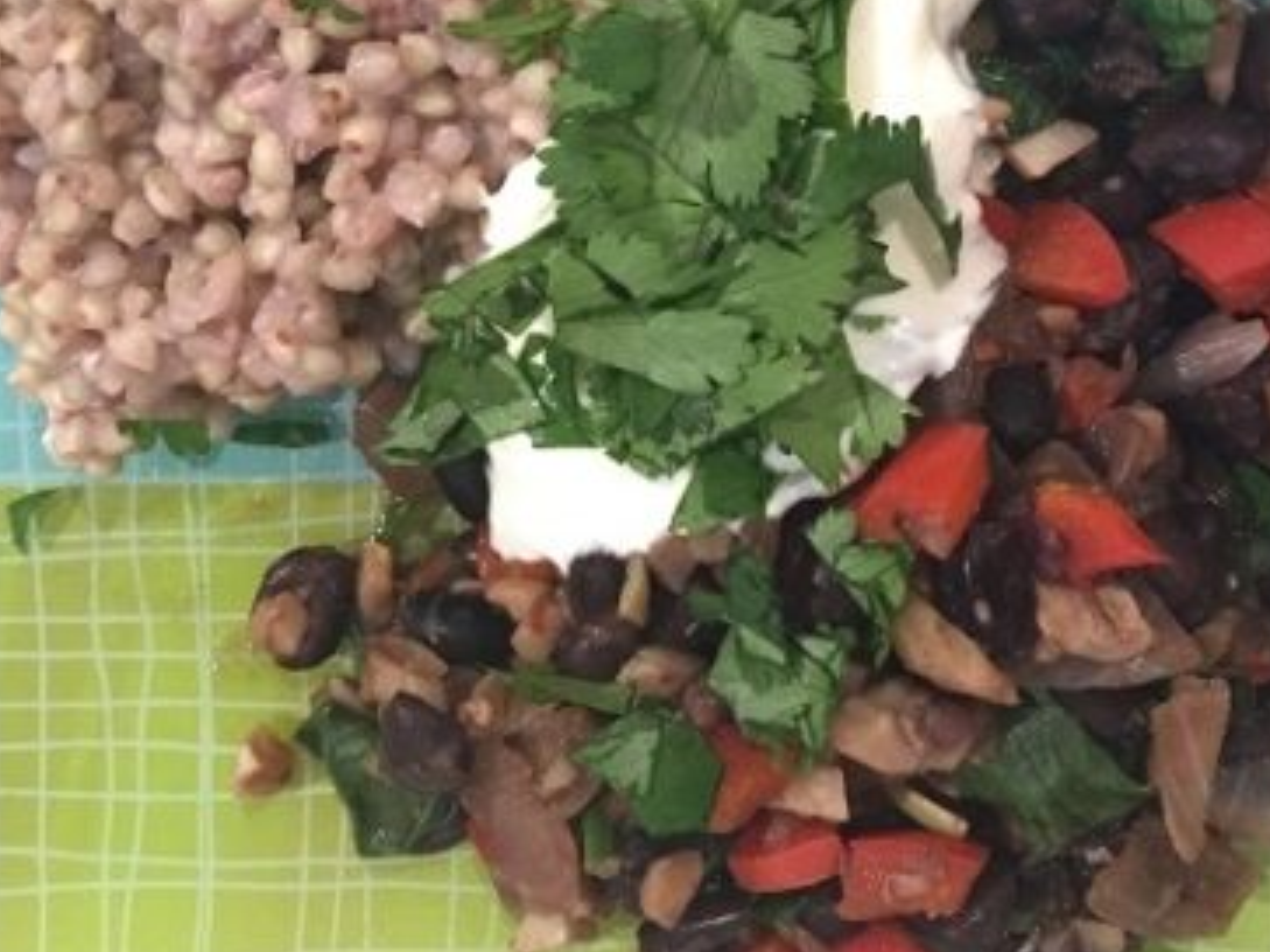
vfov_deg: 29.9
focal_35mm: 48
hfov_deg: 39.7
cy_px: 262
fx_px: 1760
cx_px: 630
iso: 250
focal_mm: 4.15
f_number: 2.2
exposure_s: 1/20
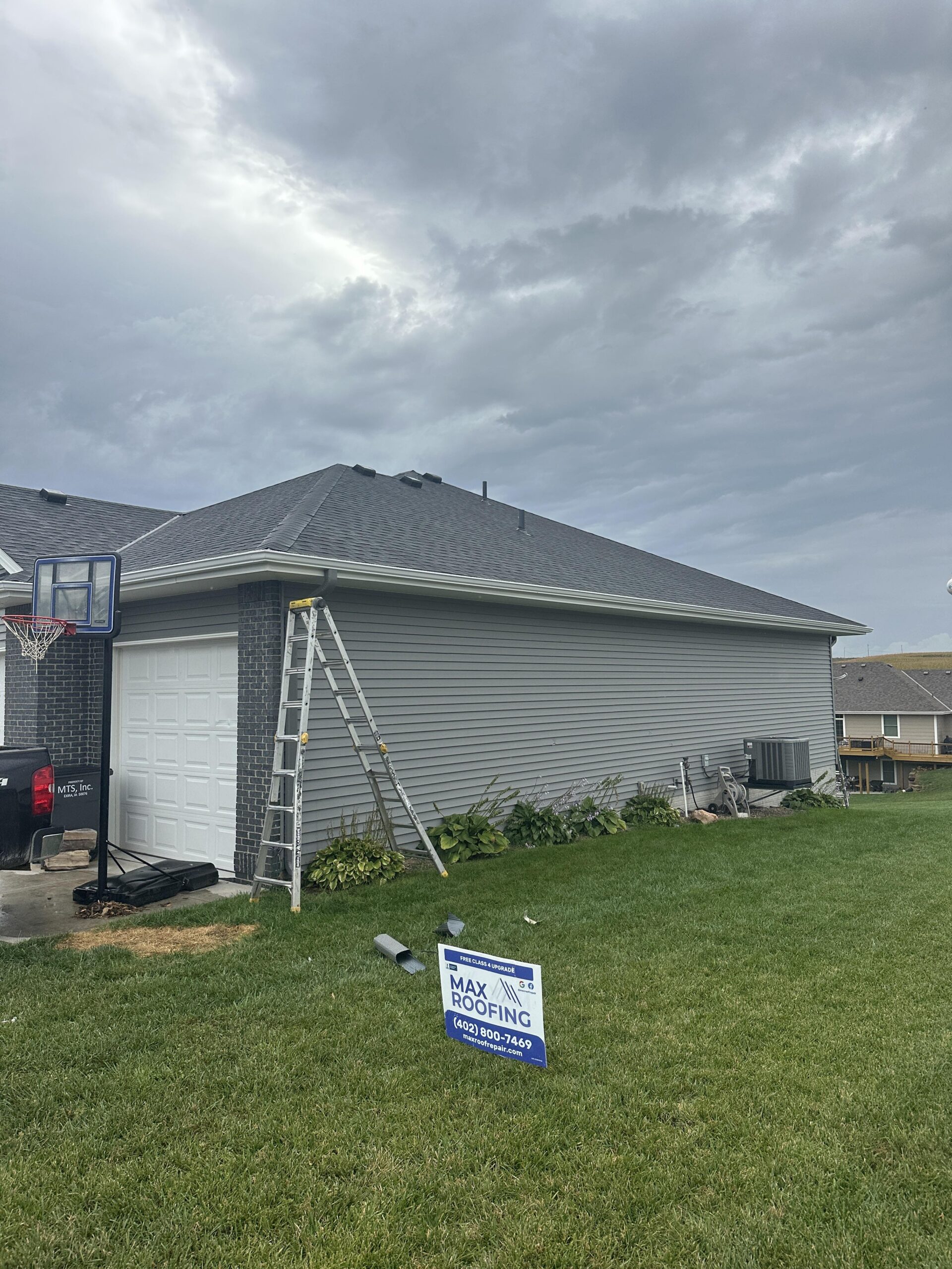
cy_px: 634
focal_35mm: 24
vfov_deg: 71.6
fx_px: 880
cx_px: 476
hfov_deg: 56.8
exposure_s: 1/3058
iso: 80
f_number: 1.78
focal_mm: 6.86
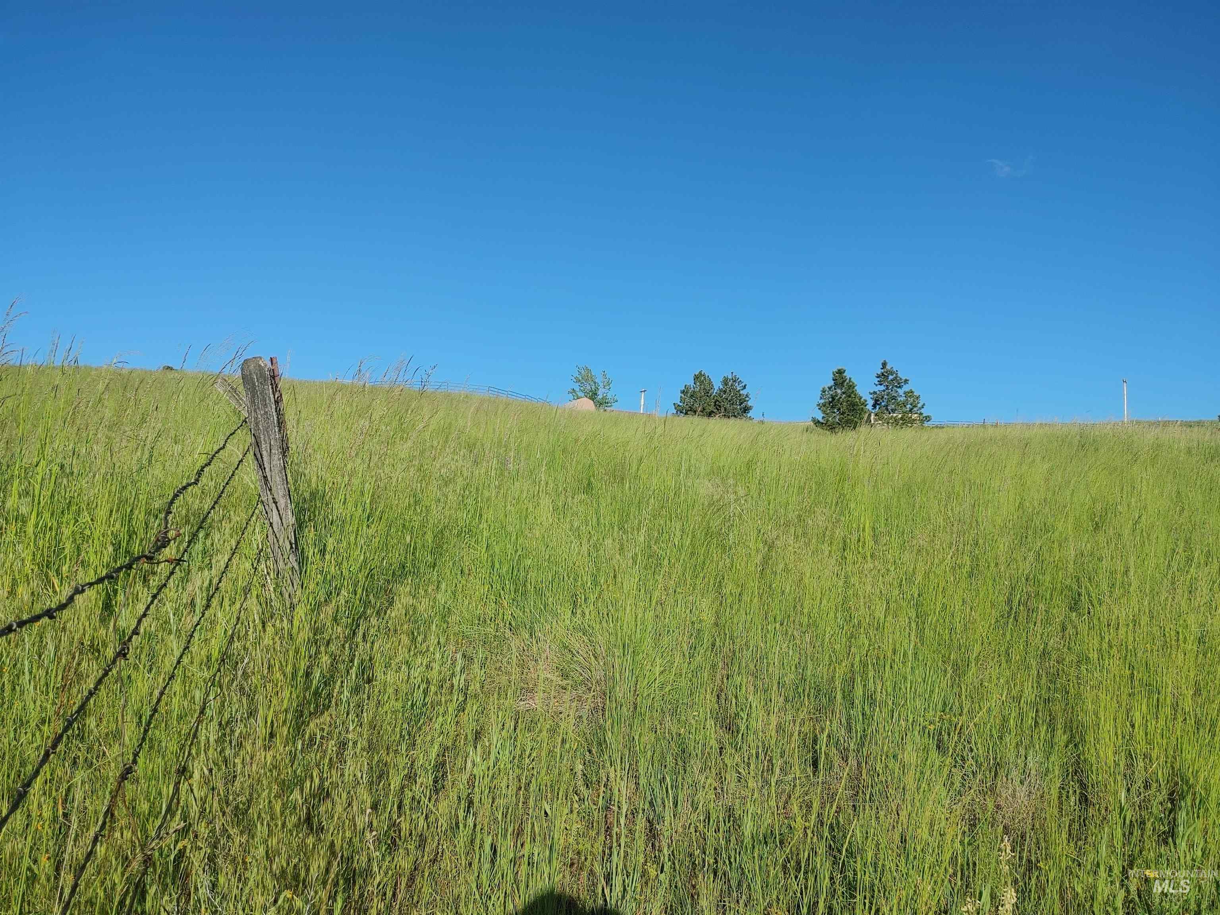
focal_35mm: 26
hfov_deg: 67.3
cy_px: 458
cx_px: 610
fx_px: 916
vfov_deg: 53.1
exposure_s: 1/2222
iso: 50
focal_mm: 4.81
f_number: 1.8
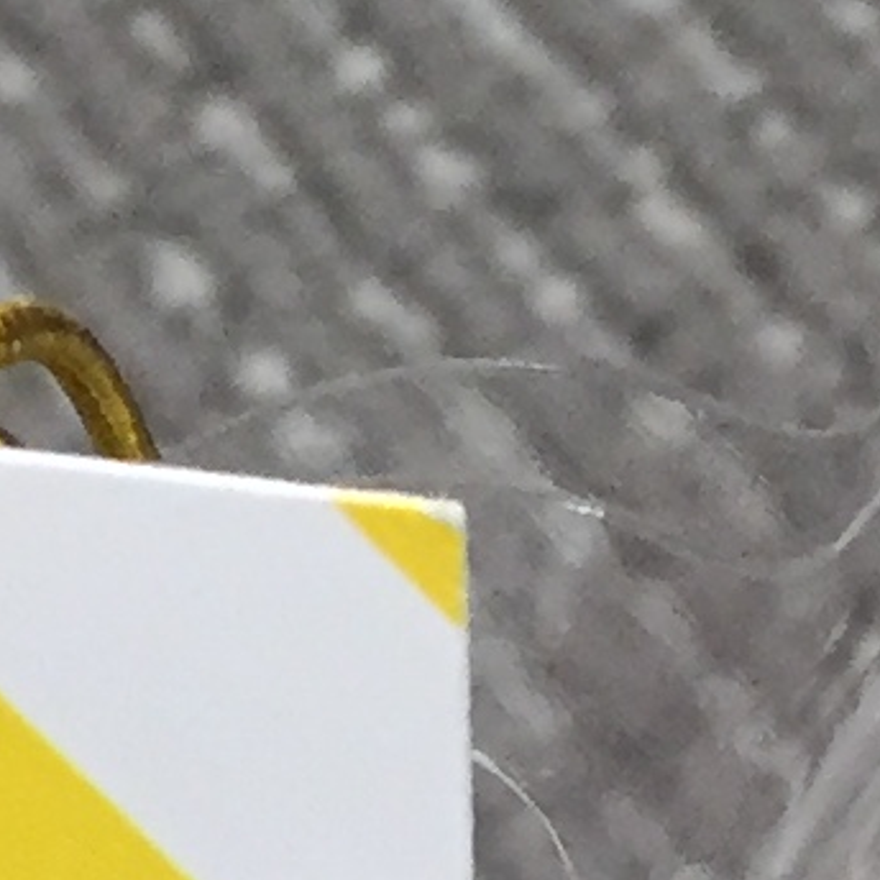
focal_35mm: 243
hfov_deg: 7.1
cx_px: 1141
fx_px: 6989
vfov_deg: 6.7
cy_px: 2333
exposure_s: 1/33
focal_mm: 4.15
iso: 64
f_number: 2.2
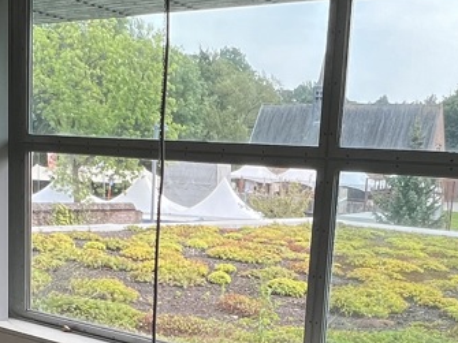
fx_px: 701
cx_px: 251
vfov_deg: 26.5
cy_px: 313
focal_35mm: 53
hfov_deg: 36.2
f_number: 1.8
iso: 32
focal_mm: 1.57
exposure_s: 1/209
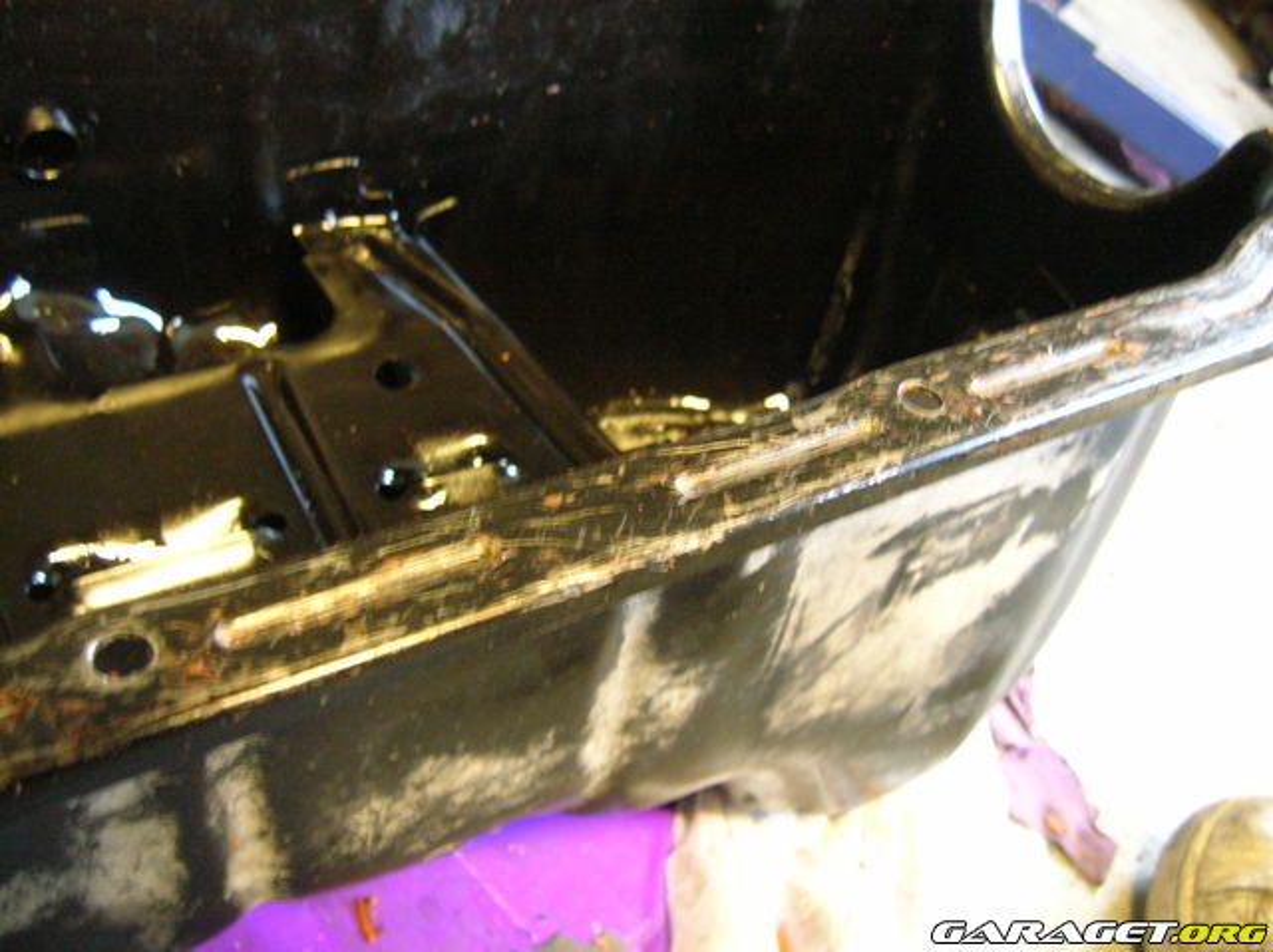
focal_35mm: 34
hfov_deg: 54.0
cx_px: 636
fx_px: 1249
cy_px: 476
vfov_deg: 41.7
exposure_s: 1/2.5
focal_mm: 5.7
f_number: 2.9
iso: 200
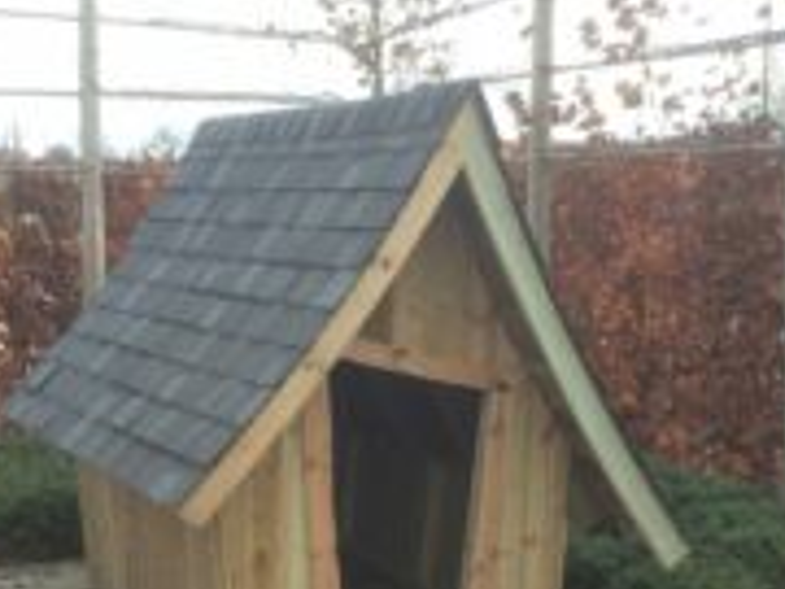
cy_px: 386
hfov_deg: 29.4
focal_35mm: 66
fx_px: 1497
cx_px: 414
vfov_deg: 22.2
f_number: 2.2
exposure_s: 1/295
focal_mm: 4.15
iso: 32
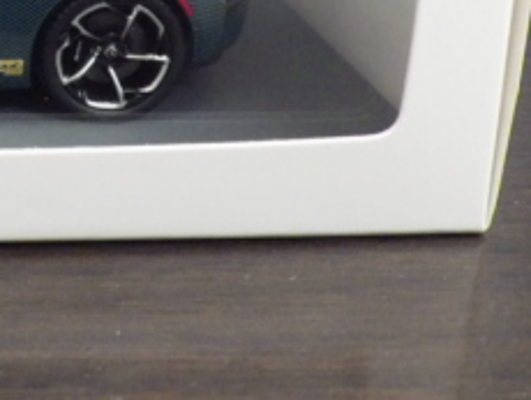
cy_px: -58
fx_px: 1751
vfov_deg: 12.7
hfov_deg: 16.2
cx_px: -194
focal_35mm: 114
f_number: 3.6
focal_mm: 7.4
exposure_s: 1/30
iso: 800
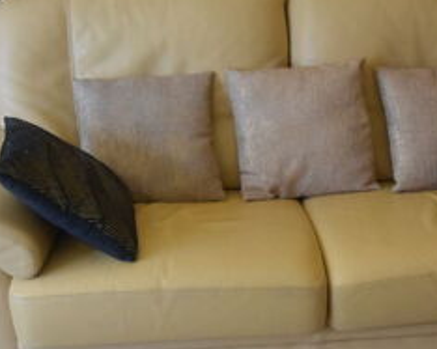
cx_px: 252
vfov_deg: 27.1
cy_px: 176
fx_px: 724
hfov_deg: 33.5
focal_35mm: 56
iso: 1600
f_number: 3.5
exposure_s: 1/125
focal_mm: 11
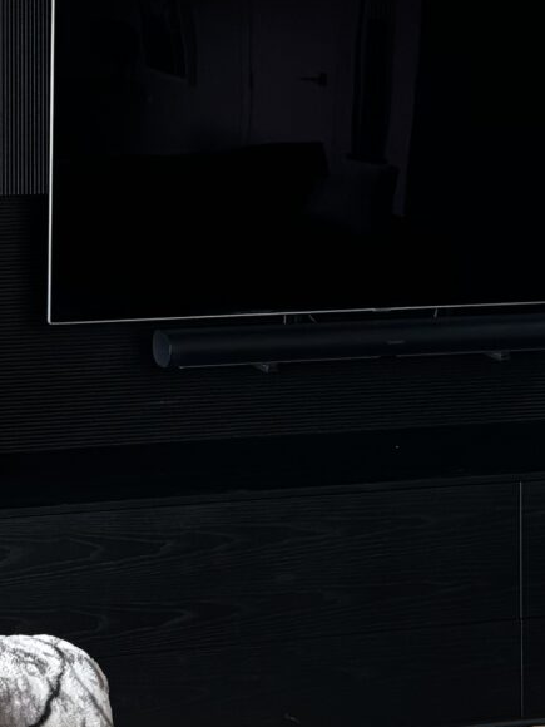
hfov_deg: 13.9
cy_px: 114
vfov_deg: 18.3
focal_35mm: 106
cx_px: 70
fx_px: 2225
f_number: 1.78
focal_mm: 6.76
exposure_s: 1/60
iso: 500
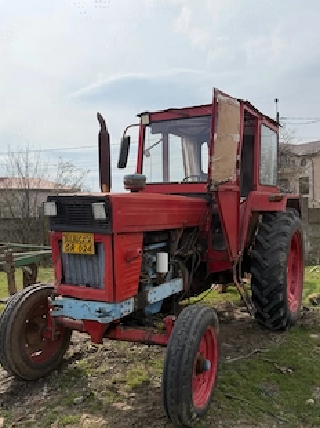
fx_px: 383
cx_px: 174
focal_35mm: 31
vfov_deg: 58.1
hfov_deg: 45.3
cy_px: 247
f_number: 1.78
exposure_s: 1/6711
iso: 80
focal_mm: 6.76
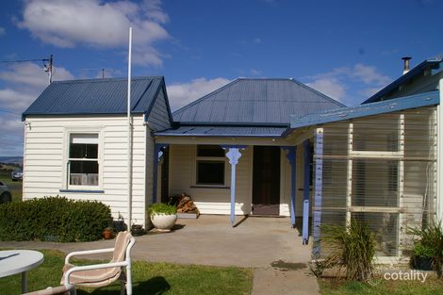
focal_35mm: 27
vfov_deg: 47.9
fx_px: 332
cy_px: 148
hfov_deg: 67.4
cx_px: 222
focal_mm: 18
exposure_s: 1/750
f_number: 8
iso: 200
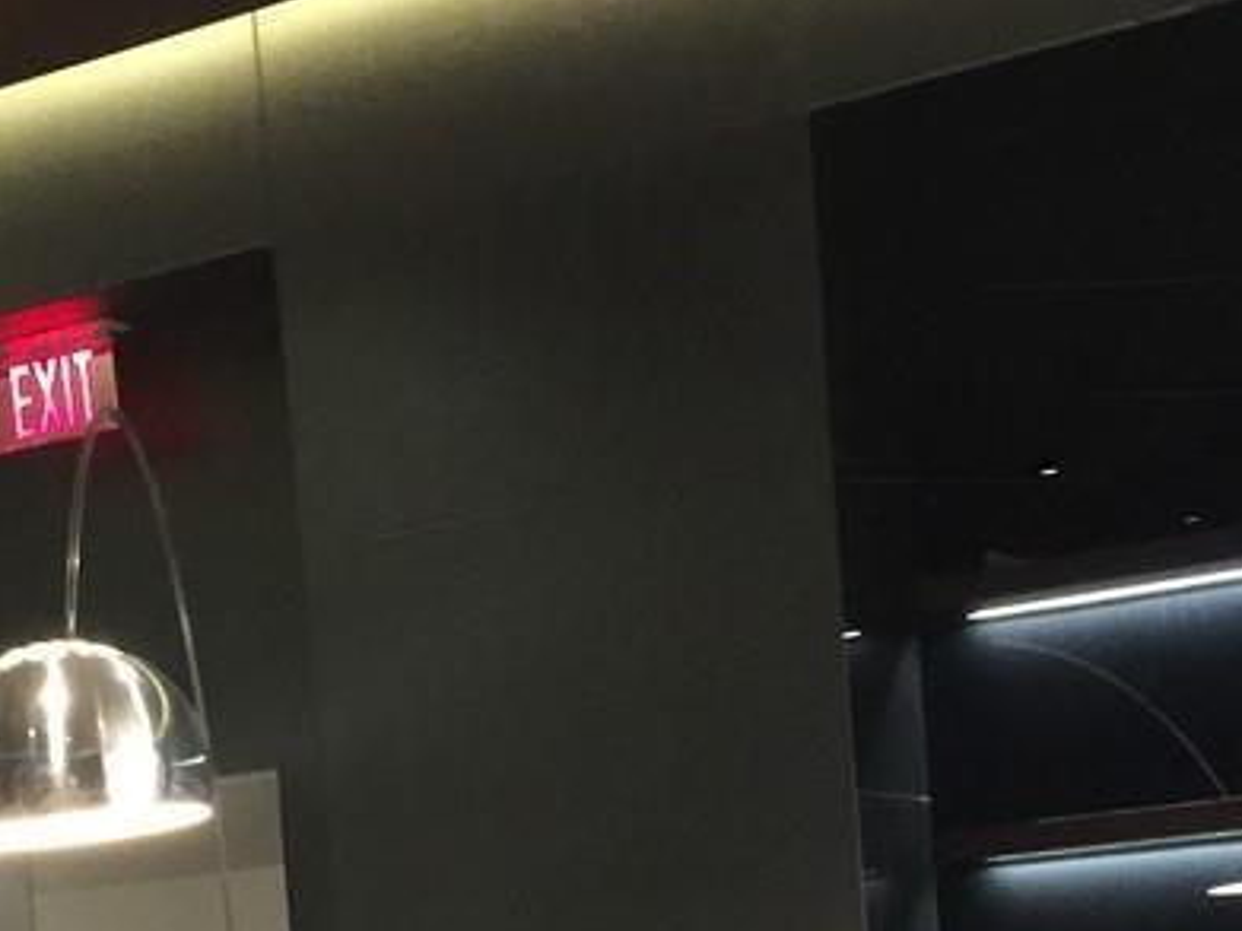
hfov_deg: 25.7
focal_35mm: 76
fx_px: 2726
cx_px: 556
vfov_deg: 18.3
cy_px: 1144
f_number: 2.2
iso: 100
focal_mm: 4.15
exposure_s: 1/4
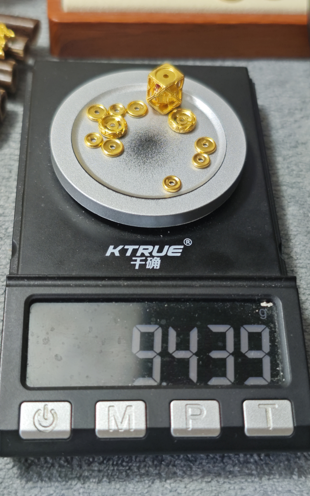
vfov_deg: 41.1
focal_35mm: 49
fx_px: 662
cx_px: 160
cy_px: 247
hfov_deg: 26.3
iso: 50
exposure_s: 1/193
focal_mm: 6.68
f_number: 1.42
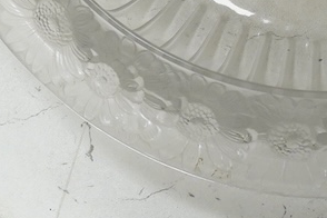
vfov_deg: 7.8
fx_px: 1562
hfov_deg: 11.8
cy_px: -150
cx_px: 331
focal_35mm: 172
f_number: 9
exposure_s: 1/160
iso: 2500
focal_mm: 30
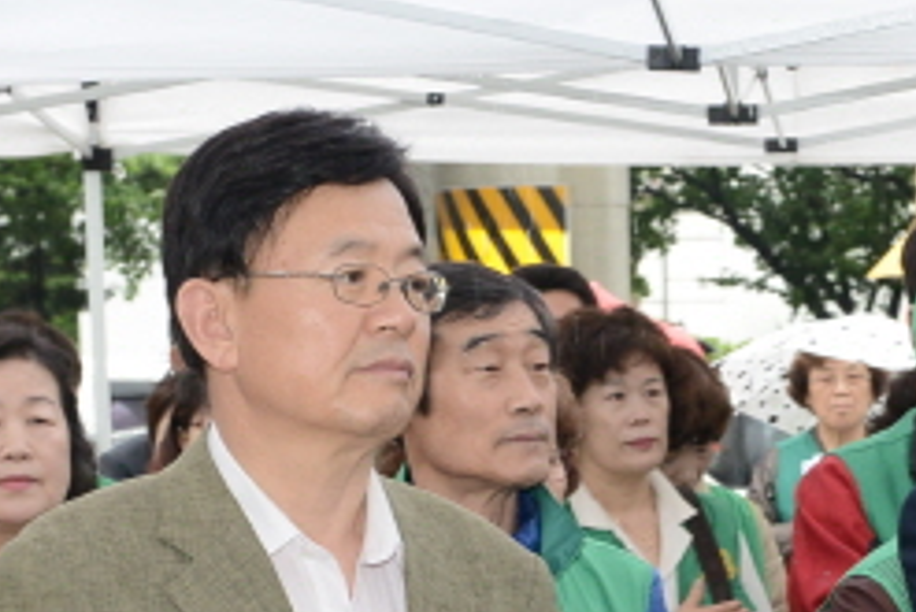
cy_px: 751
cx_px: 846
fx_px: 3921
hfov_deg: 13.2
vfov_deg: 8.8
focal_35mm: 154
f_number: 8
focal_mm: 38
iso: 1250
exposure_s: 1/60
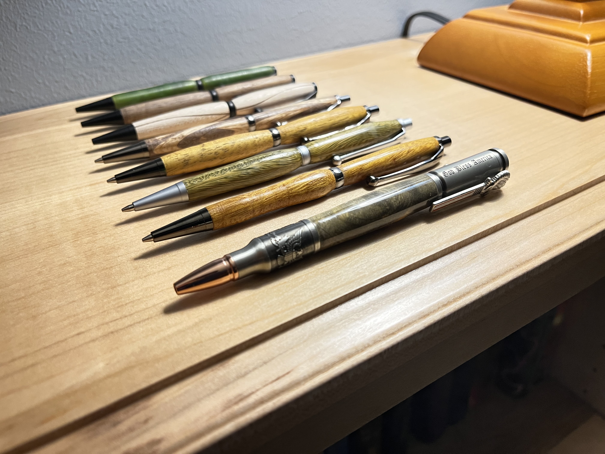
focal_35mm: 26
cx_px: 302
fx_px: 454
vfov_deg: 53.1
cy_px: 227
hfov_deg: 67.3
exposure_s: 1/60
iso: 320
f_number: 1.6
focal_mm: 5.1
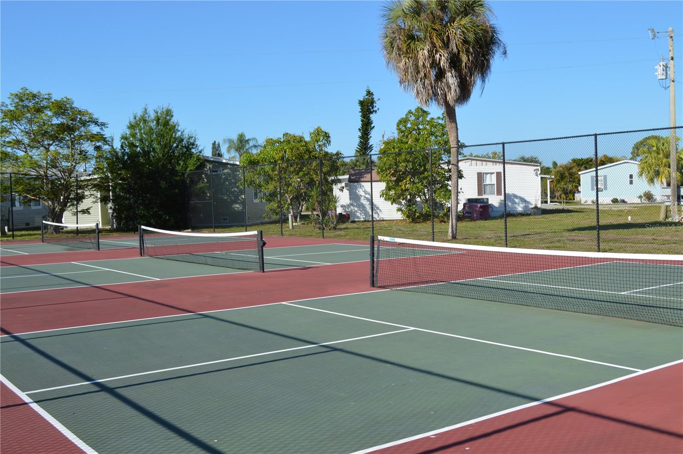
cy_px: 227
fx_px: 739
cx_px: 342
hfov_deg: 49.6
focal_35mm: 39
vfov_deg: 34.1
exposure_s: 1/250
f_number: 8
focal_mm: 26
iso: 100
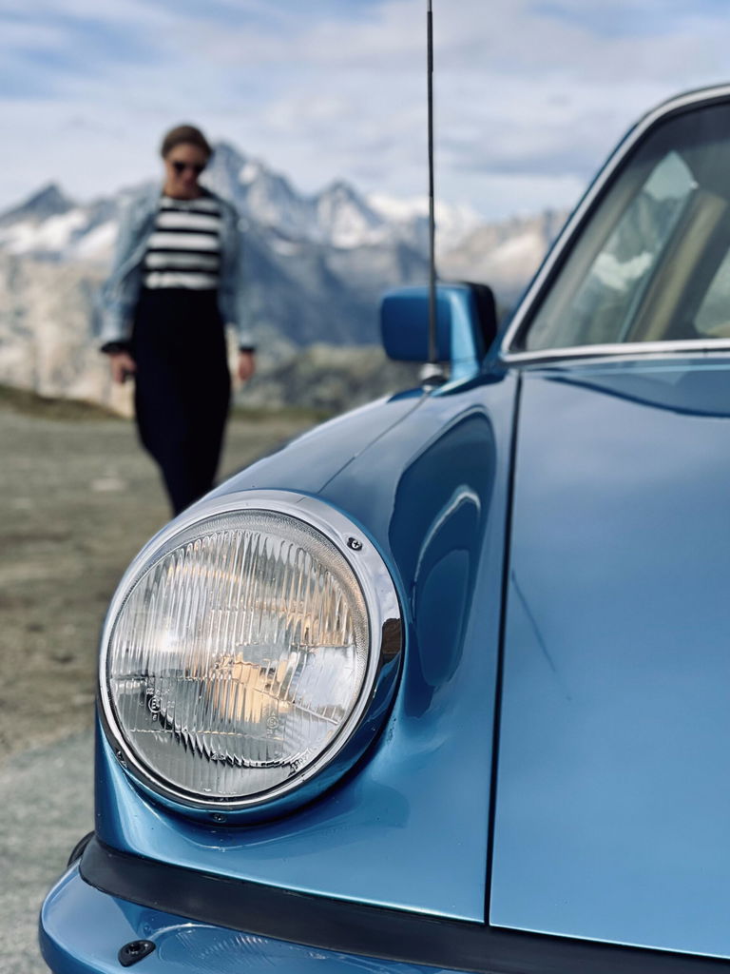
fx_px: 1800
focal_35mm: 64
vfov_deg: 30.3
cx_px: 365
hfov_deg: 22.9
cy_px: 487
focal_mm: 7.5
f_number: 2.2
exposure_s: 1/1277
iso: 32
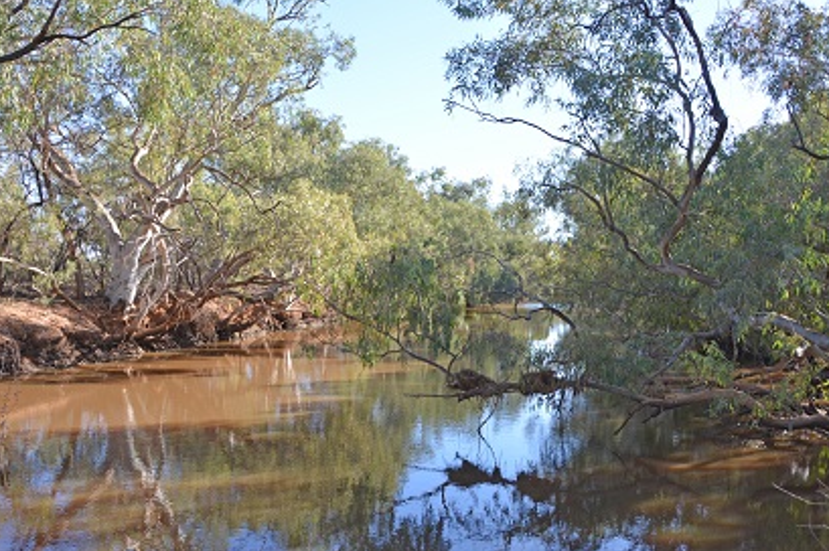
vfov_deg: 39.9
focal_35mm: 33
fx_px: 759
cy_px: 277
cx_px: 430
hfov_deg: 57.2
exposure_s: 1/200
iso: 200
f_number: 7.1
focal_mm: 18
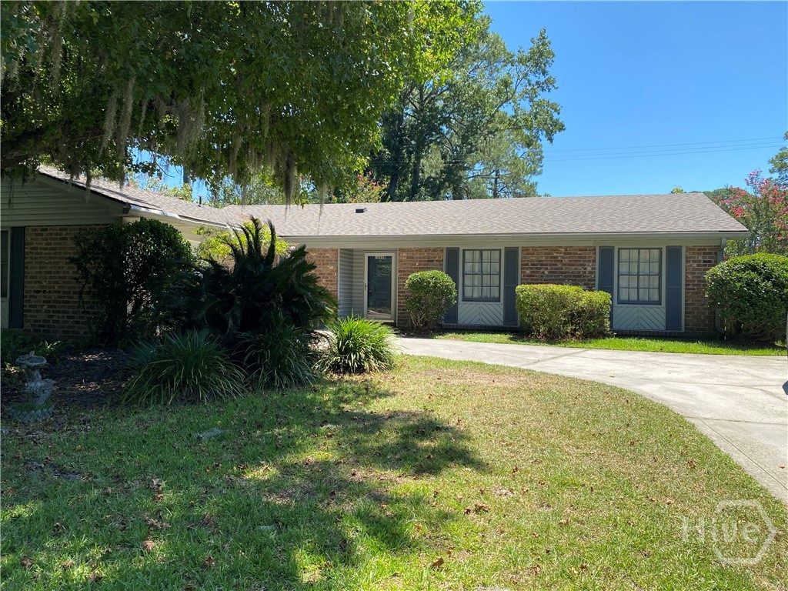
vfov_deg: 53.1
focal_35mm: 26
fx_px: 592
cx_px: 394
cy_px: 296
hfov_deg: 67.3
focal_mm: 4.25
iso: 32
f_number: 1.8
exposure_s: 1/1082
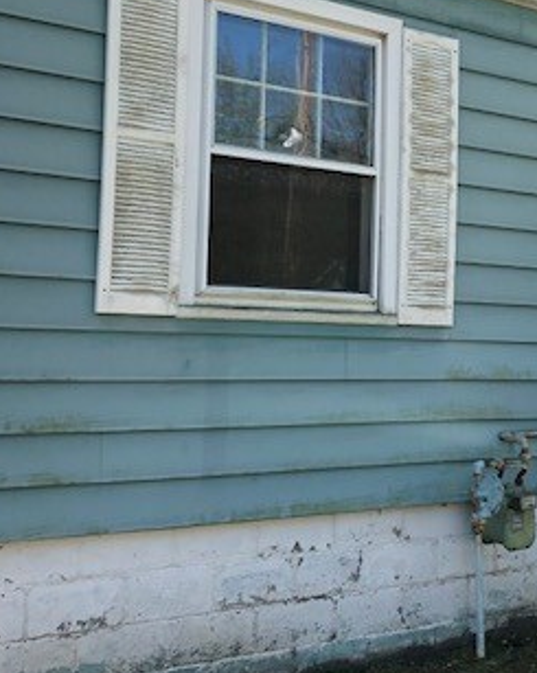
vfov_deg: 32.9
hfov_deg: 26.0
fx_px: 1134
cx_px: 449
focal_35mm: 57
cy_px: 252
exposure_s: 1/592
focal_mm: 3.99
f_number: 1.8
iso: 20
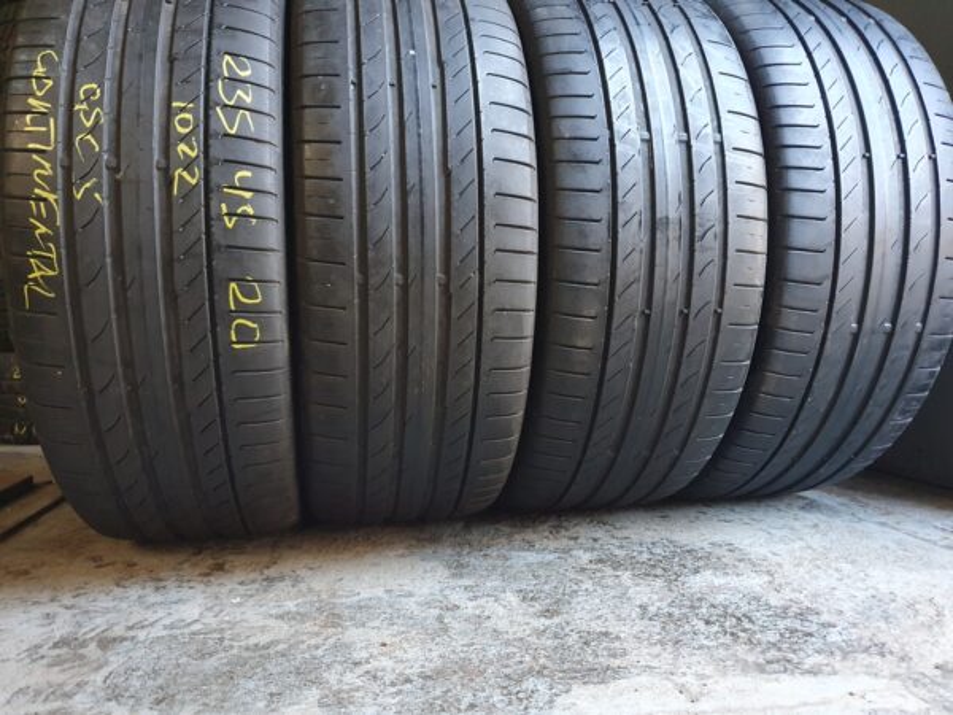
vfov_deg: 53.1
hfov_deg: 67.3
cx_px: 476
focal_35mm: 26
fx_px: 716
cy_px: 358
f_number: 1.5
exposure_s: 1/40
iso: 400
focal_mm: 4.32
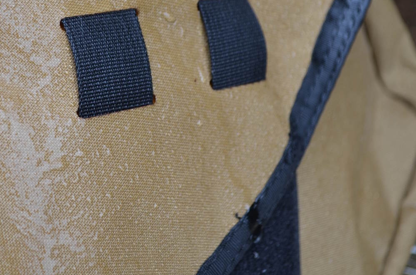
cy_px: 72
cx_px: 119
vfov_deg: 13.7
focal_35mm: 99
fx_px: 1141
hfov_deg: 20.5
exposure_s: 1/125
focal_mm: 44
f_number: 5.6
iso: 200
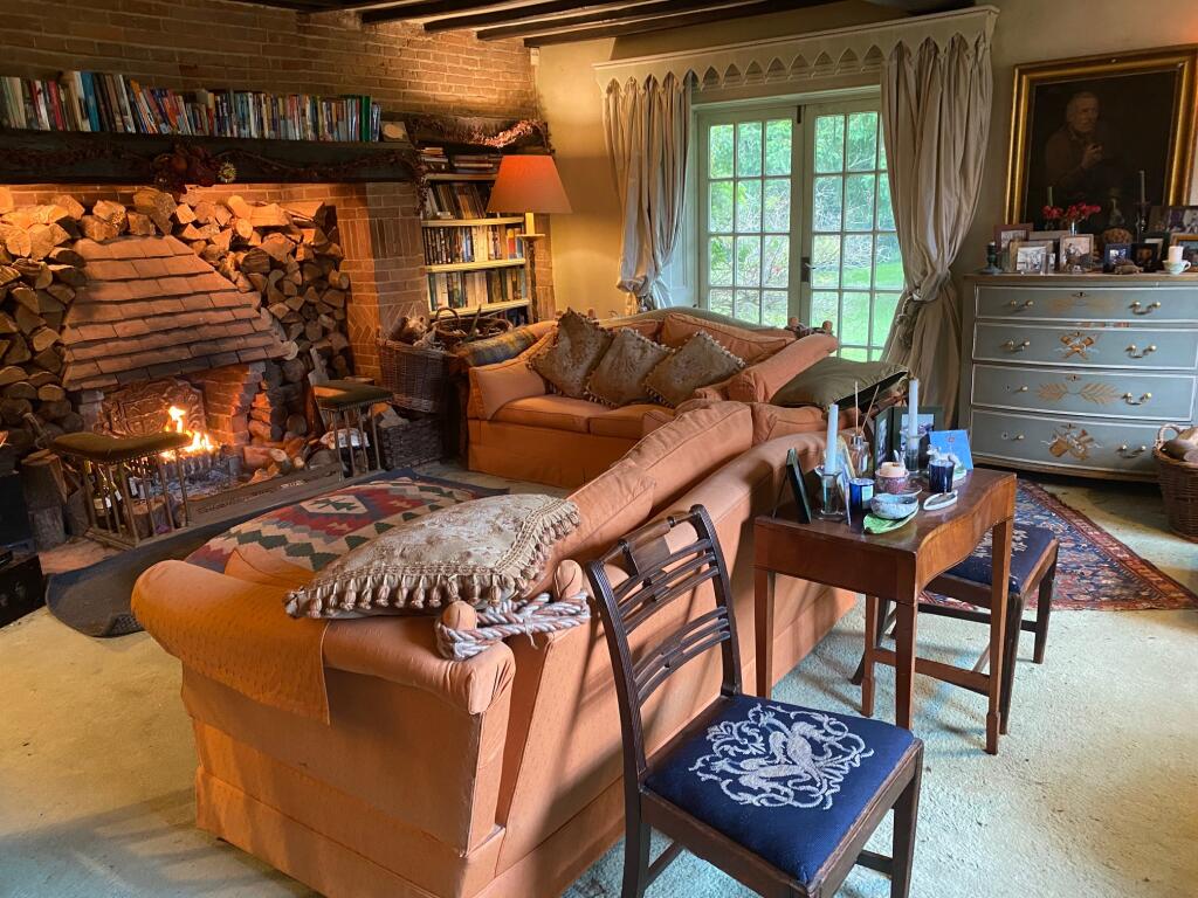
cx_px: 599
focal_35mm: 26
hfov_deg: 67.3
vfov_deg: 53.1
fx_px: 900
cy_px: 449
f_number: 1.8
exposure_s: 1/33
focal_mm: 4.25
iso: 640
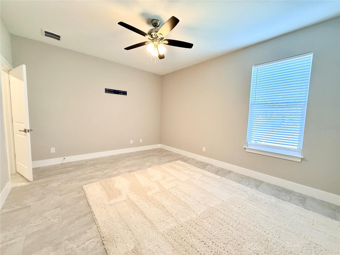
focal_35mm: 14
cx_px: 170
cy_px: 128
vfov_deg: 85.7
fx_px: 138
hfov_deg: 102.1
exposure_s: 1/60
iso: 200
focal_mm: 2.22
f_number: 2.2
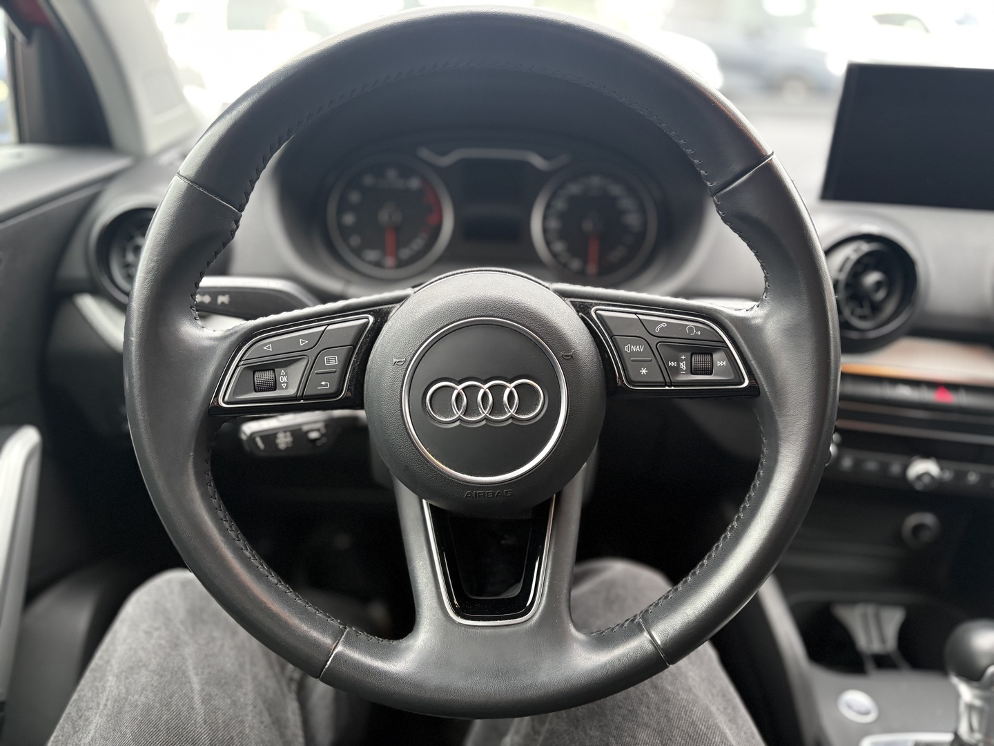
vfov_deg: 53.1
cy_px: 373
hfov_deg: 67.3
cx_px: 497
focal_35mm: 26
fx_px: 747
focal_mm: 5.96
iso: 320
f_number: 1.6
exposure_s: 1/60
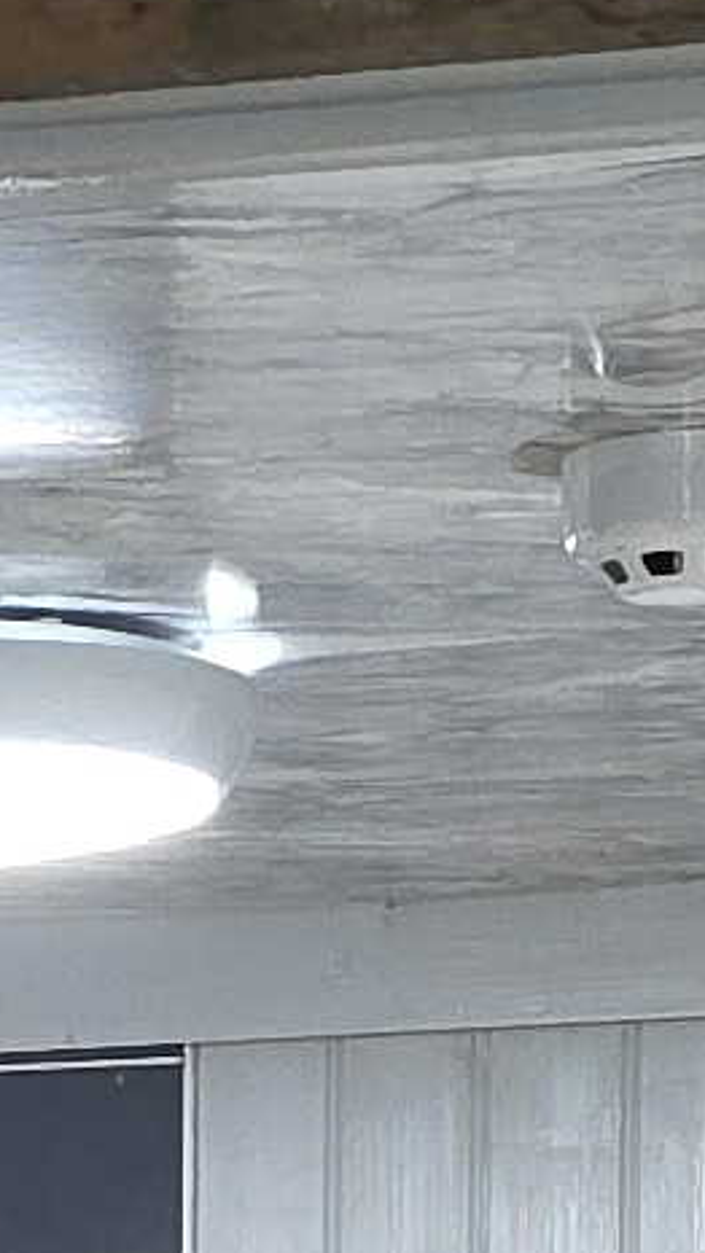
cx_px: -347
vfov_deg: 9.4
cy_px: 2444
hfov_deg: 5.6
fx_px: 7148
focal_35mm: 215
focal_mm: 6.3
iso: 100
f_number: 1.7
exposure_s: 1/25
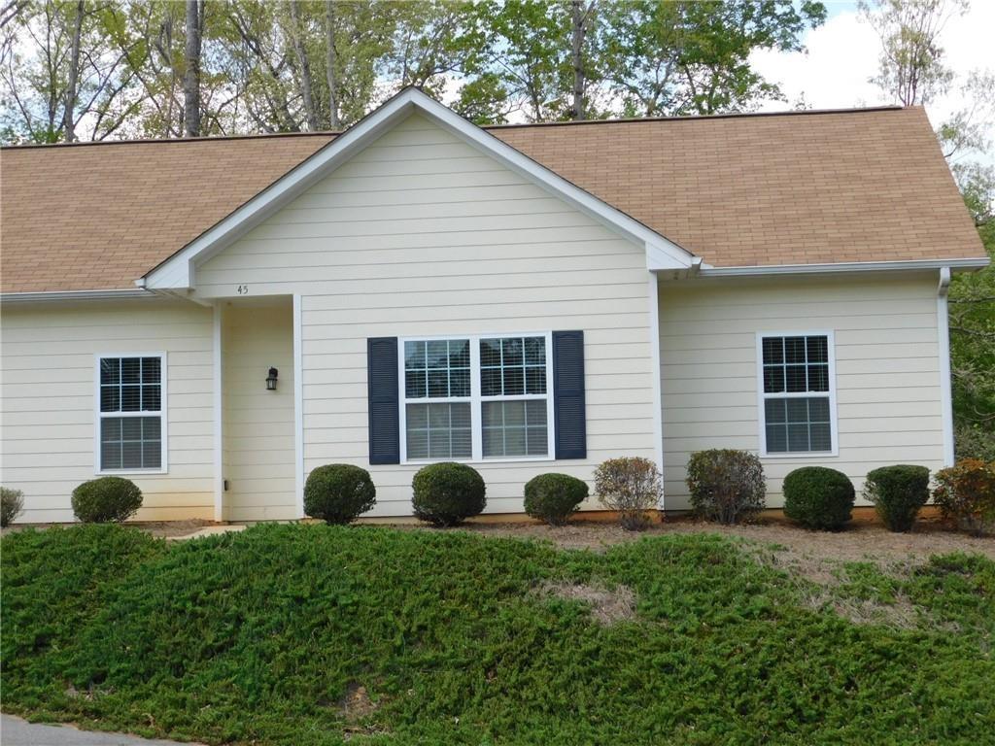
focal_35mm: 59
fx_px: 1696
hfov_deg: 32.7
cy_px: 373
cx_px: 498
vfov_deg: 24.8
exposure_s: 1/500
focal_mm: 10.4
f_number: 4
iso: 125
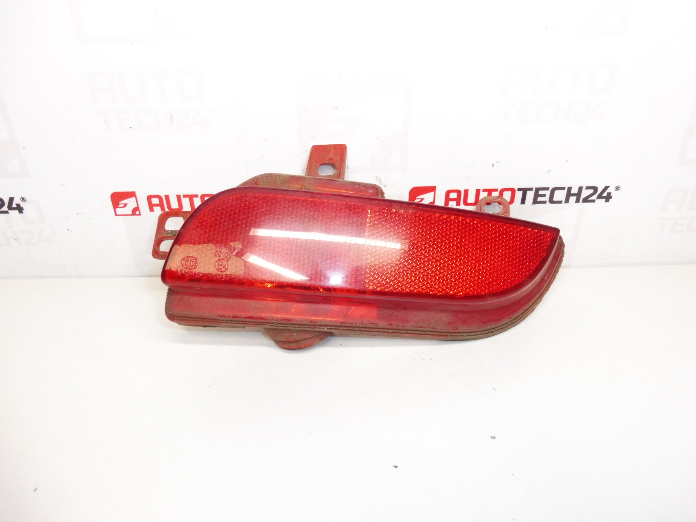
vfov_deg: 56.8
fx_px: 483
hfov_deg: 71.6
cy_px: 261
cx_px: 348
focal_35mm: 24
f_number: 3.5
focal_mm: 4.3
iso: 200
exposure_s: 1/80
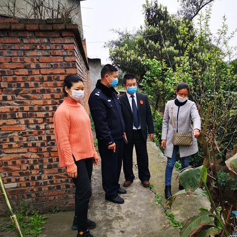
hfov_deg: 47.6
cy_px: 125
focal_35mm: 34
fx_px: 263
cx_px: 160
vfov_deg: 48.4
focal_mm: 5.58
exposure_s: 1/501
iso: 50
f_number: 1.8
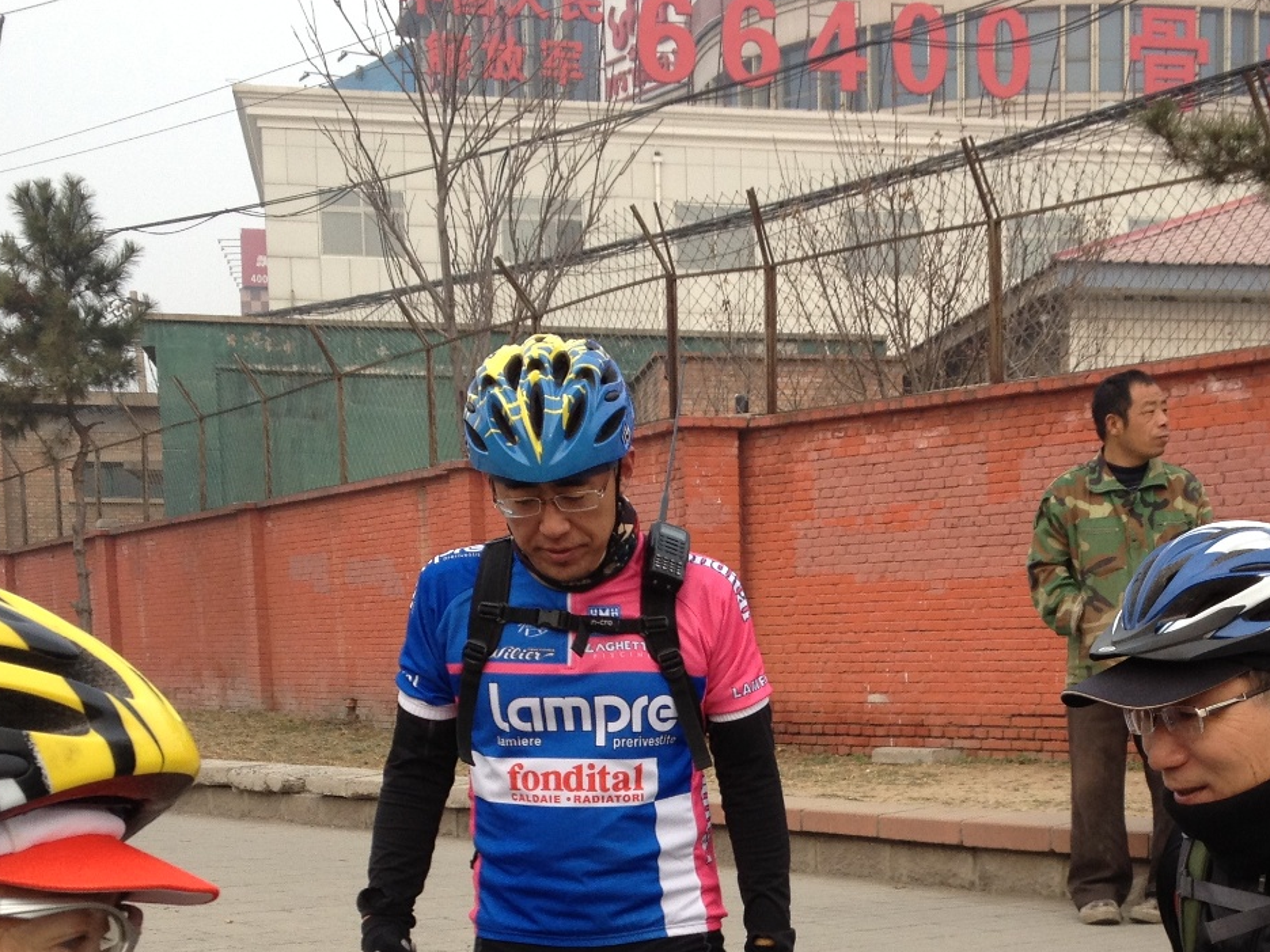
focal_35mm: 66
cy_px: 880
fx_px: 2421
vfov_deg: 21.7
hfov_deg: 29.2
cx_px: 854
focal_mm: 4.28
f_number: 2.4
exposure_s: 1/274
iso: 64
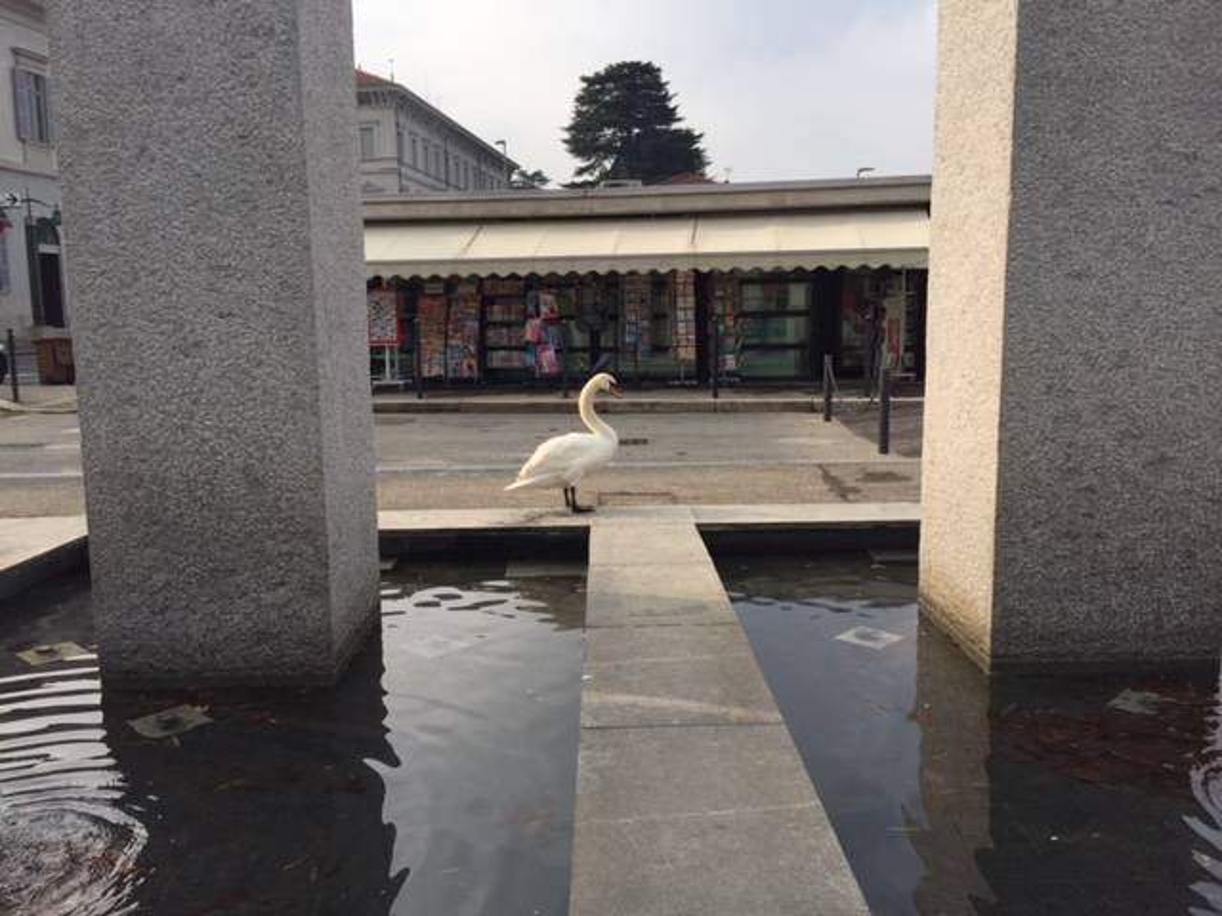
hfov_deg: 61.7
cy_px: 458
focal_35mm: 29
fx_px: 1024
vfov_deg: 48.2
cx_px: 611
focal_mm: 4.15
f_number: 2.2
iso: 32
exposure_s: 1/1522
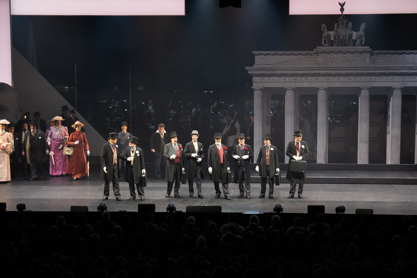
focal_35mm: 83
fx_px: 961
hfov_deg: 24.5
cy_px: 139
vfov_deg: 16.5
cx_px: 208
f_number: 3.2
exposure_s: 1/200
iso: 800
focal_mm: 83
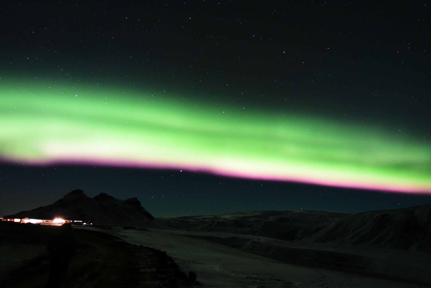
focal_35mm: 22
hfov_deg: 77.3
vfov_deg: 56.1
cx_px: 216
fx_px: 269
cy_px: 144
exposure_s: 5
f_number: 4
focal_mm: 15
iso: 3200
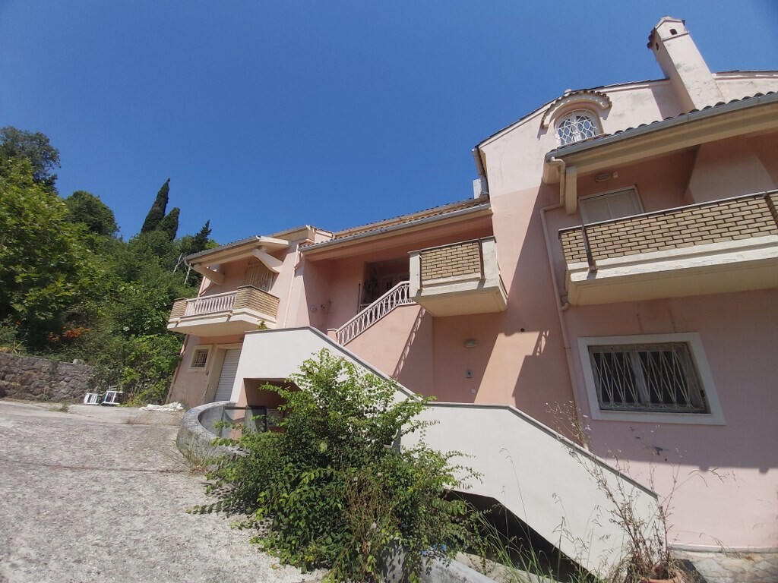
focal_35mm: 12
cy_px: 292
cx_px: 389
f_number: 2.2
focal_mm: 1.42
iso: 40
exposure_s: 1/1946
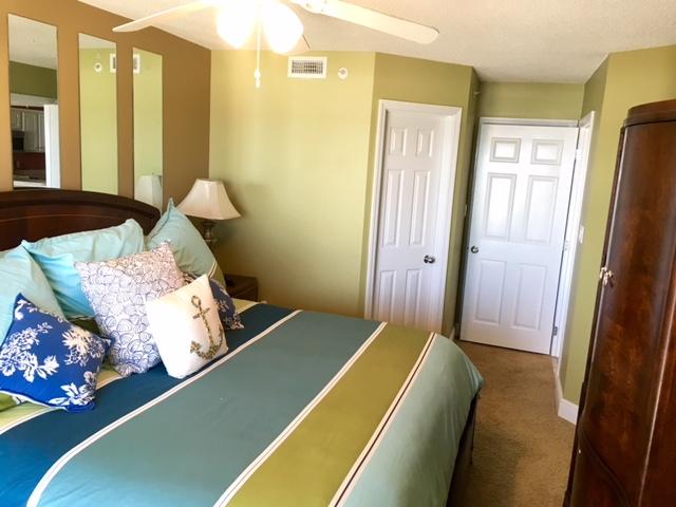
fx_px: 566
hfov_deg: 61.7
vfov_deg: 48.2
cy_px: 254
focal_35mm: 29
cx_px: 338
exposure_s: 1/30
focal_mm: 4.15
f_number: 2.2
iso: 80
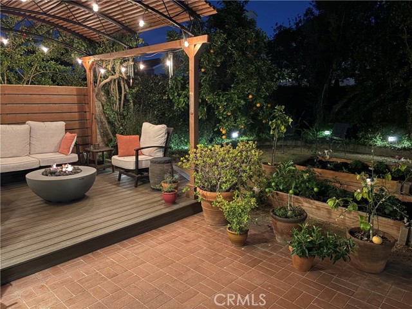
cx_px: 206
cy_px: 154
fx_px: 309
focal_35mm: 26
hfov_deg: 67.3
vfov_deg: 53.1
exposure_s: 1/11
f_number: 1.6
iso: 640
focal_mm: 5.96
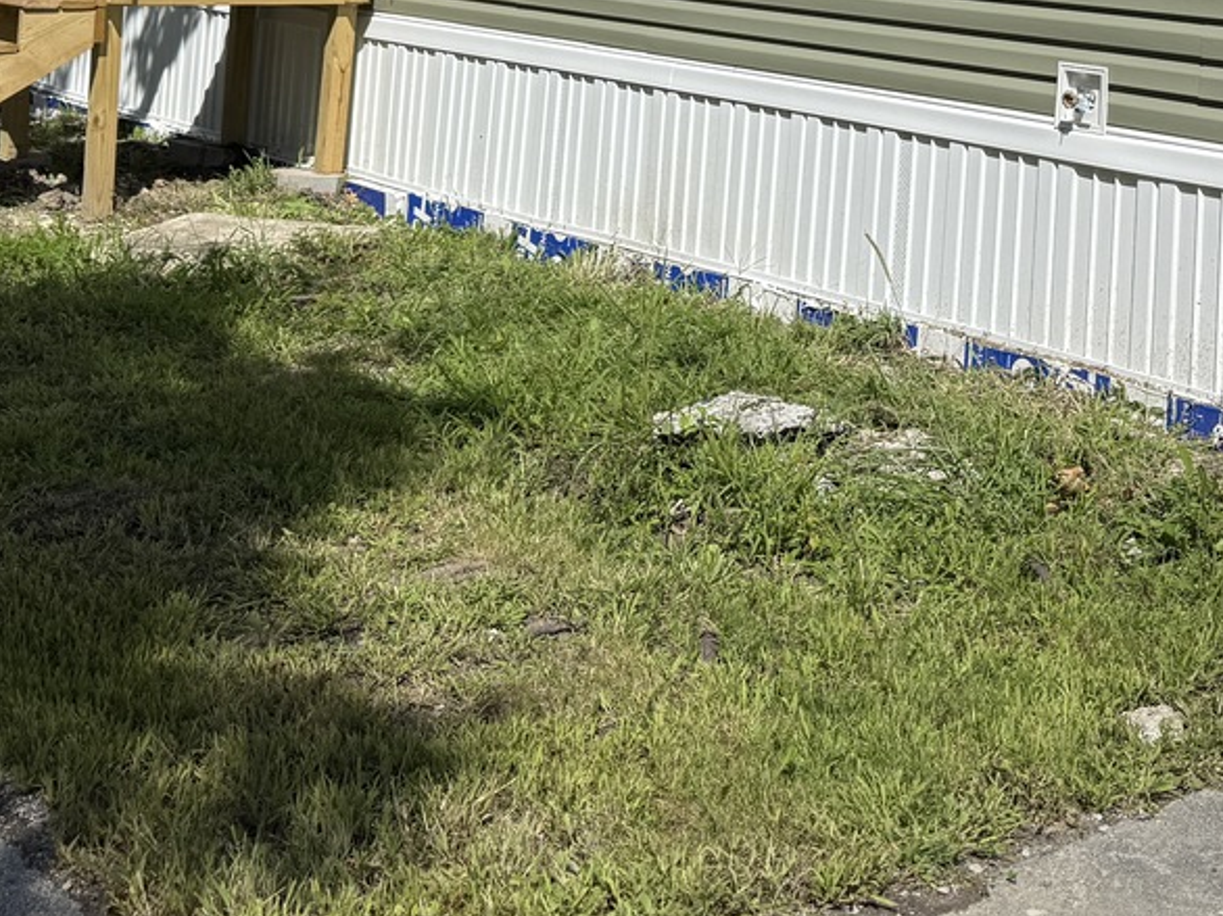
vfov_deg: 22.8
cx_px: 964
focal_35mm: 59
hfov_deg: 31.9
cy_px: -186
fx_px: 2084
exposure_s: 1/8130
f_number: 1.78
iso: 80
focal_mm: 6.76
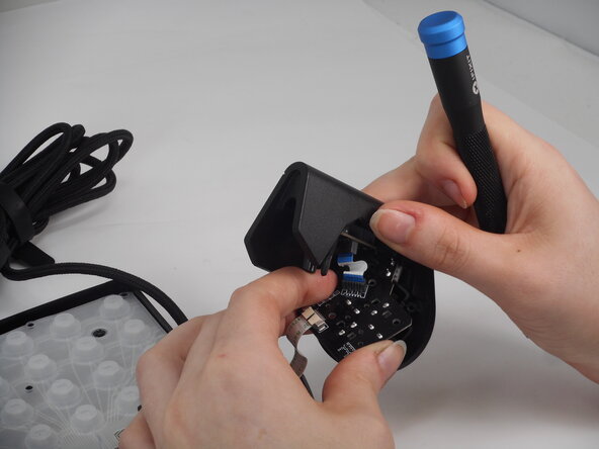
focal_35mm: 117
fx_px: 2025
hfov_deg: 16.8
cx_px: 300
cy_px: 224
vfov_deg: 12.7
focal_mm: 20.9
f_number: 5.9
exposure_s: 1/60
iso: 100
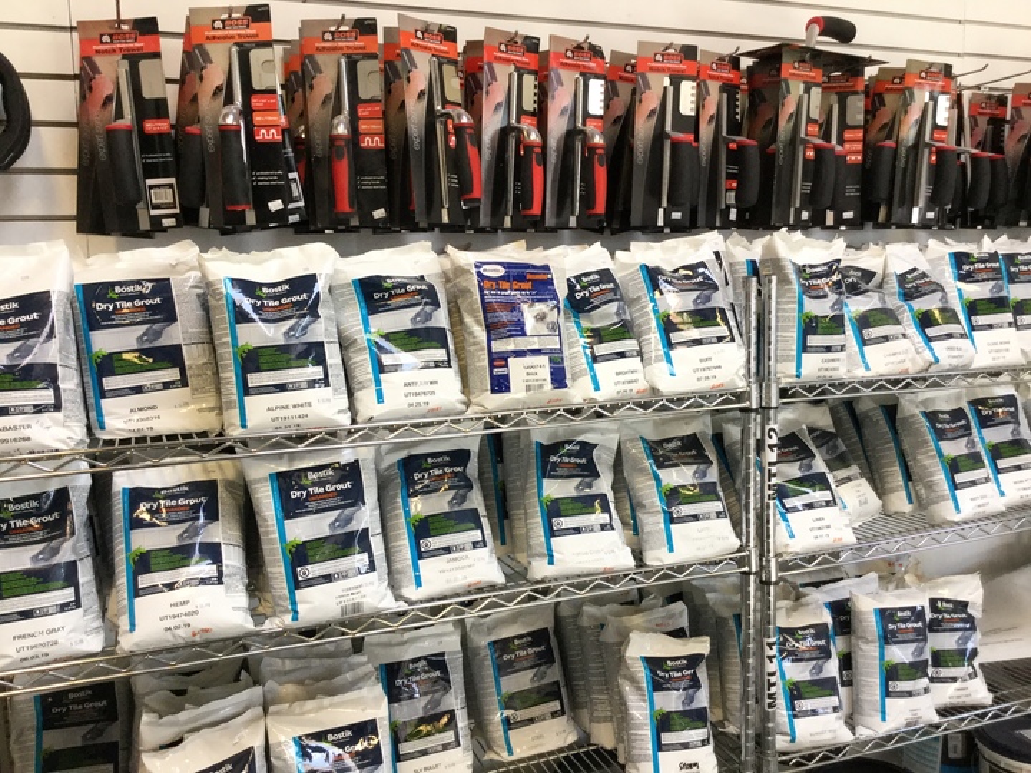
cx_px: 516
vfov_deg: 45.4
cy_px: 386
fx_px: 923
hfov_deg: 58.4
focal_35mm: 31
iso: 32
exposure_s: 1/30
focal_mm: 3.3
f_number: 2.4
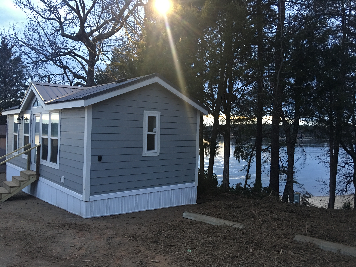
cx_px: 178
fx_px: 298
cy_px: 134
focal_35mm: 29
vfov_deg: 48.2
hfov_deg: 61.7
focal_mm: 4.15
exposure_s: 1/4
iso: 50
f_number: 2.2
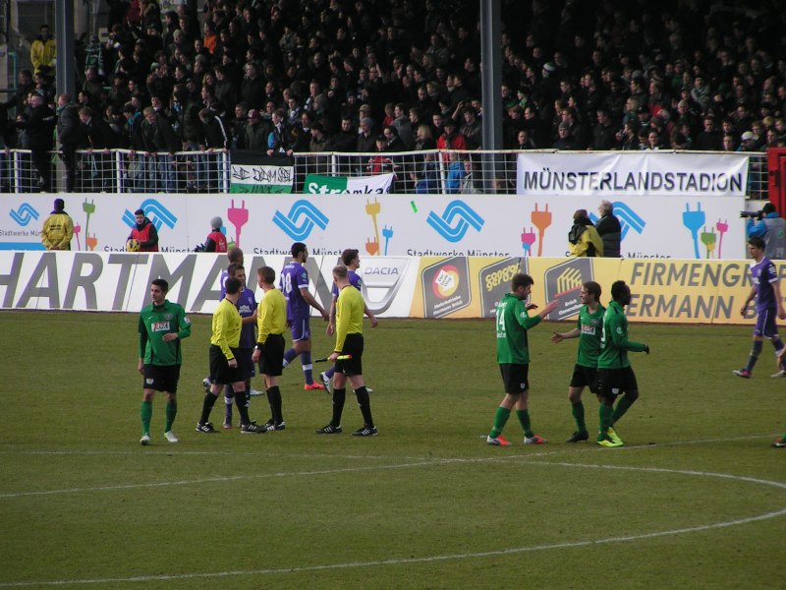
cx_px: 393
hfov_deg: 6.1
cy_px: 295
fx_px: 7402
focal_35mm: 326
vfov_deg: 4.6
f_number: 3.5
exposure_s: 1/400
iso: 50
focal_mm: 49.8
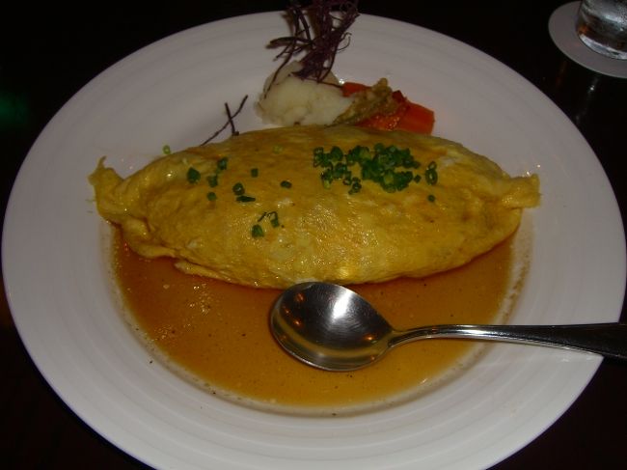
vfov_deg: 37.7
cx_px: 314
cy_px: 235
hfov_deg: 49.0
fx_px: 688
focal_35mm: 38
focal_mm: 7.9
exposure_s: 1/60
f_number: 2.8
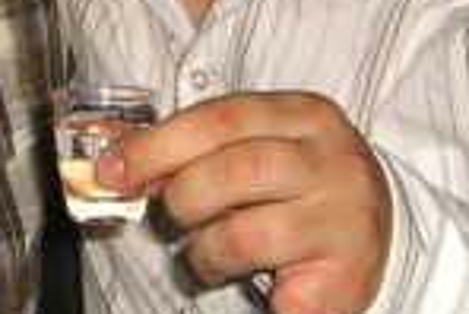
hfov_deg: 12.6
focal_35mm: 160
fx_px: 2086
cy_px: -70
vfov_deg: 8.5
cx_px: -16
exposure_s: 1/60
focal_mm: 7.9
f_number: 2.8
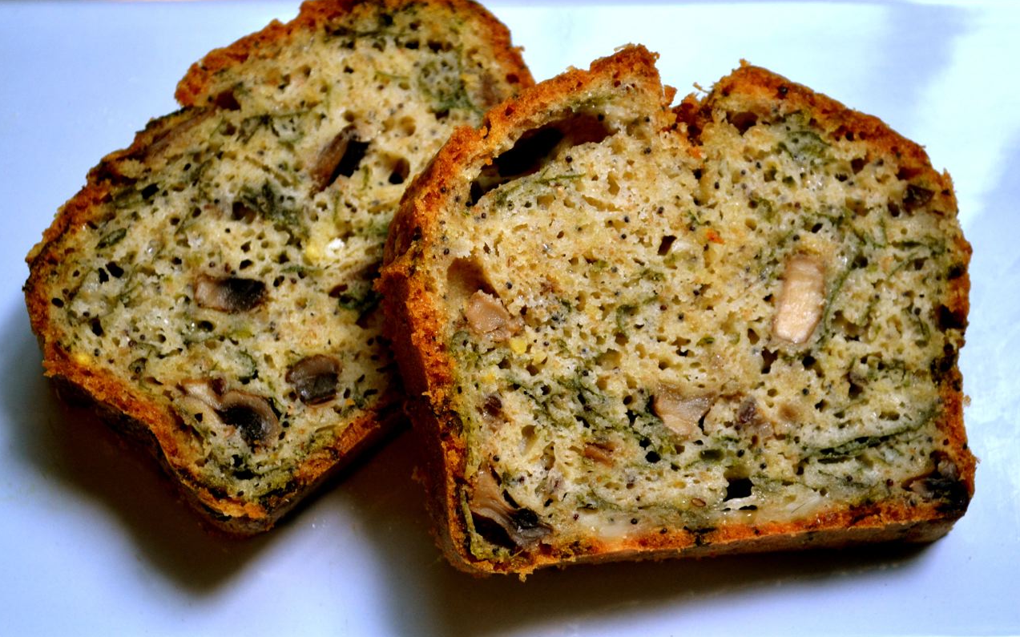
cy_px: 301
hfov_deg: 24.5
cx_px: 508
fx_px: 2349
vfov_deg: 15.4
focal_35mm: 85
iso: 800
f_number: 5.6
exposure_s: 1/60
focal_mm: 55
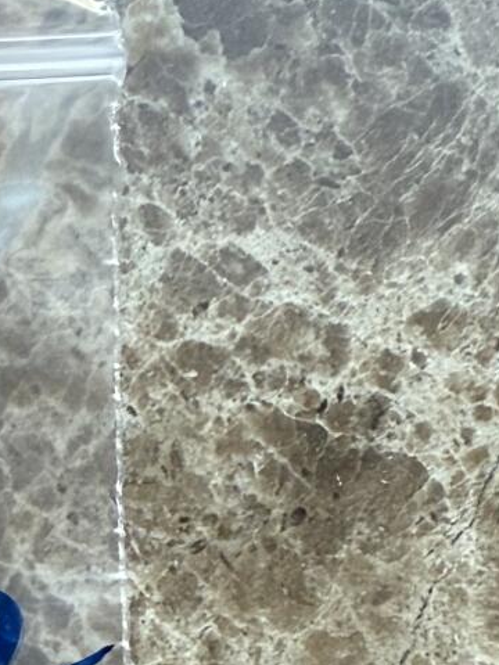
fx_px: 1730
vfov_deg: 21.3
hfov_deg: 14.5
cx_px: -388
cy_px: 610
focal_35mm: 90
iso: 125
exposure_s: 1/99
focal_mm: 2.22
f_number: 2.2
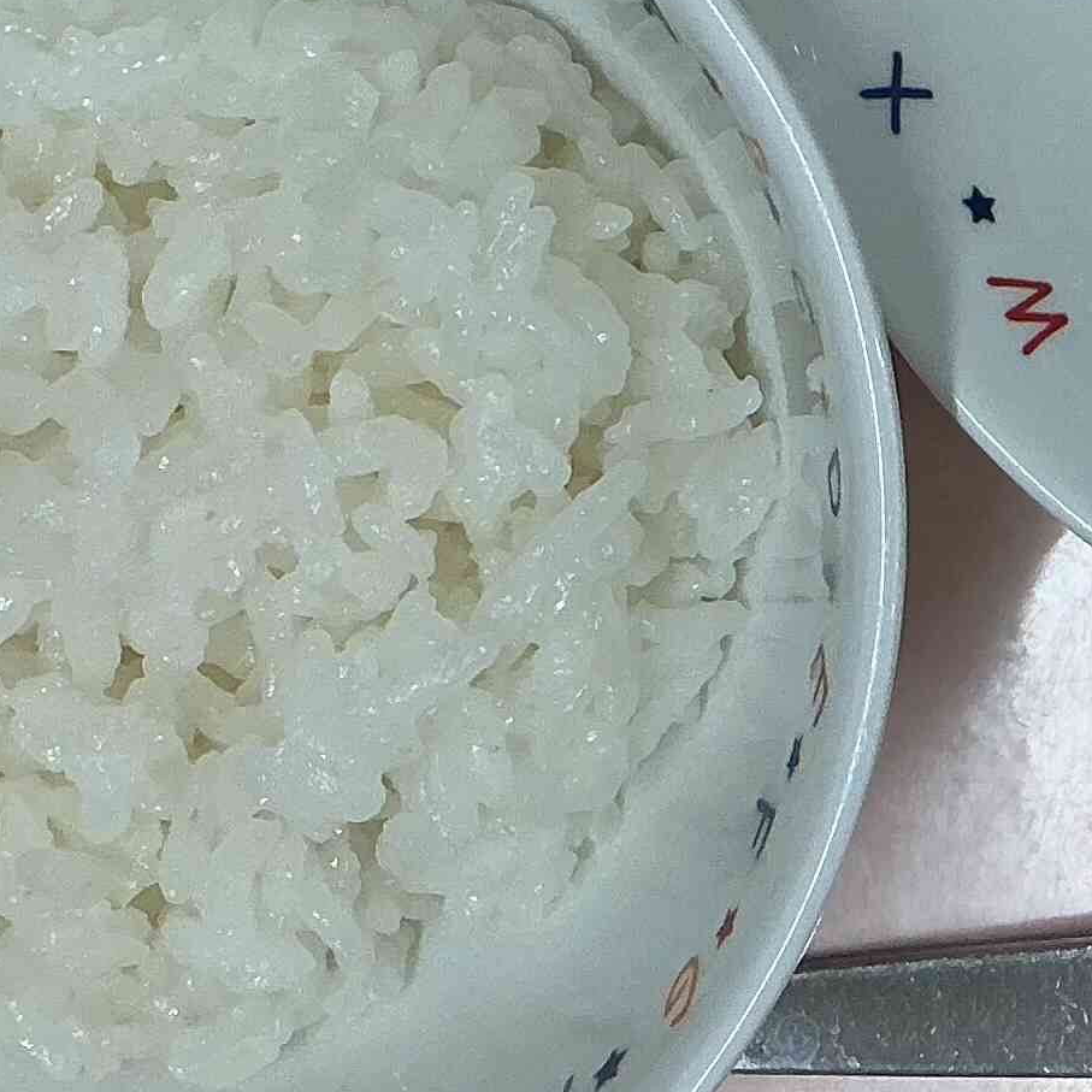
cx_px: 1767
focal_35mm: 114
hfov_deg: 14.1
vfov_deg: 14.4
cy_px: -468
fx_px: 4069
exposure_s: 1/120
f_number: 1.8
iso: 50
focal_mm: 3
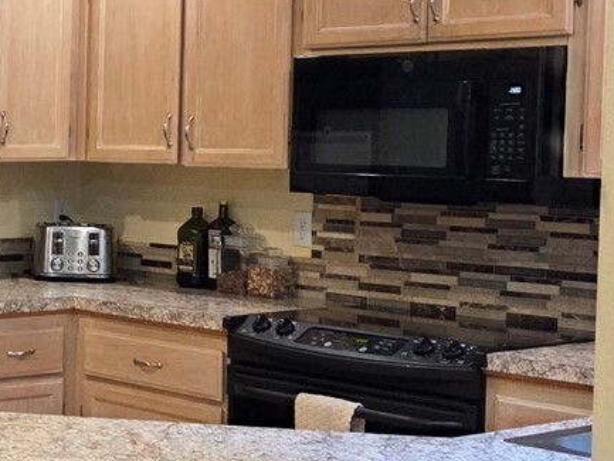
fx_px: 1508
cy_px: 223
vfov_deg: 17.4
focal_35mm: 85
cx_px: -235
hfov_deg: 20.5
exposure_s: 1/120
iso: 500
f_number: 1.8
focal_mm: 5.4
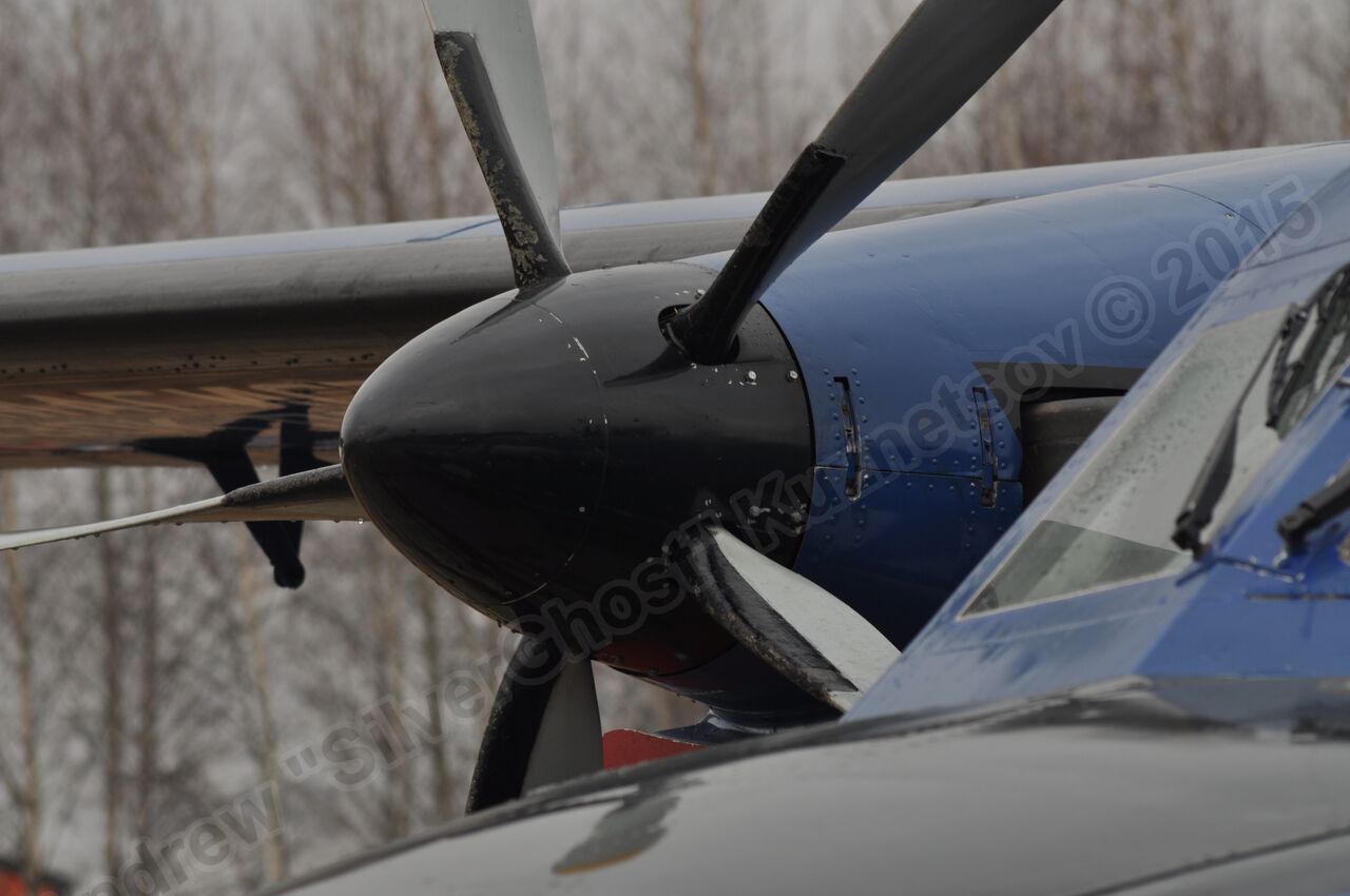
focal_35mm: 270
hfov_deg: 7.6
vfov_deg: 5.1
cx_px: 675
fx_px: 10112
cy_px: 448
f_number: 8
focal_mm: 180
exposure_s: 1/100
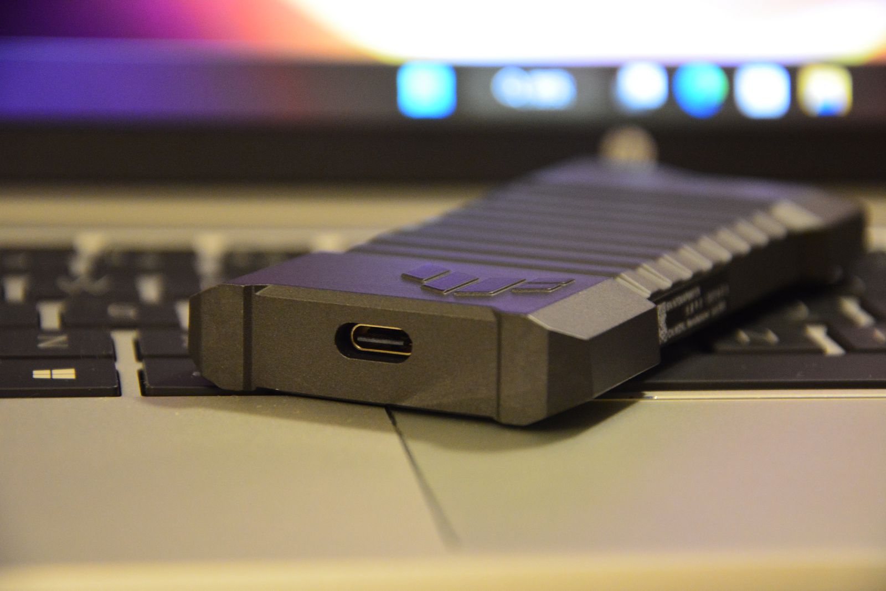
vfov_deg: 8.7
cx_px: 443
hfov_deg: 13.0
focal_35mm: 158
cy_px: 296
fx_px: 3876
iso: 3200
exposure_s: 1/15
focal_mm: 105
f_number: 5.6
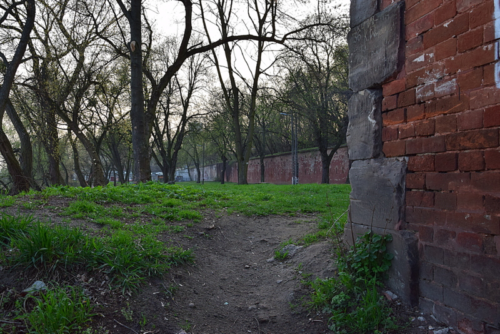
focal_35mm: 33
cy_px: 167
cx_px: 250
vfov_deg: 40.0
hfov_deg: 57.2
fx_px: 458
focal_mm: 22
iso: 400
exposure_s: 1/100
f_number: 9
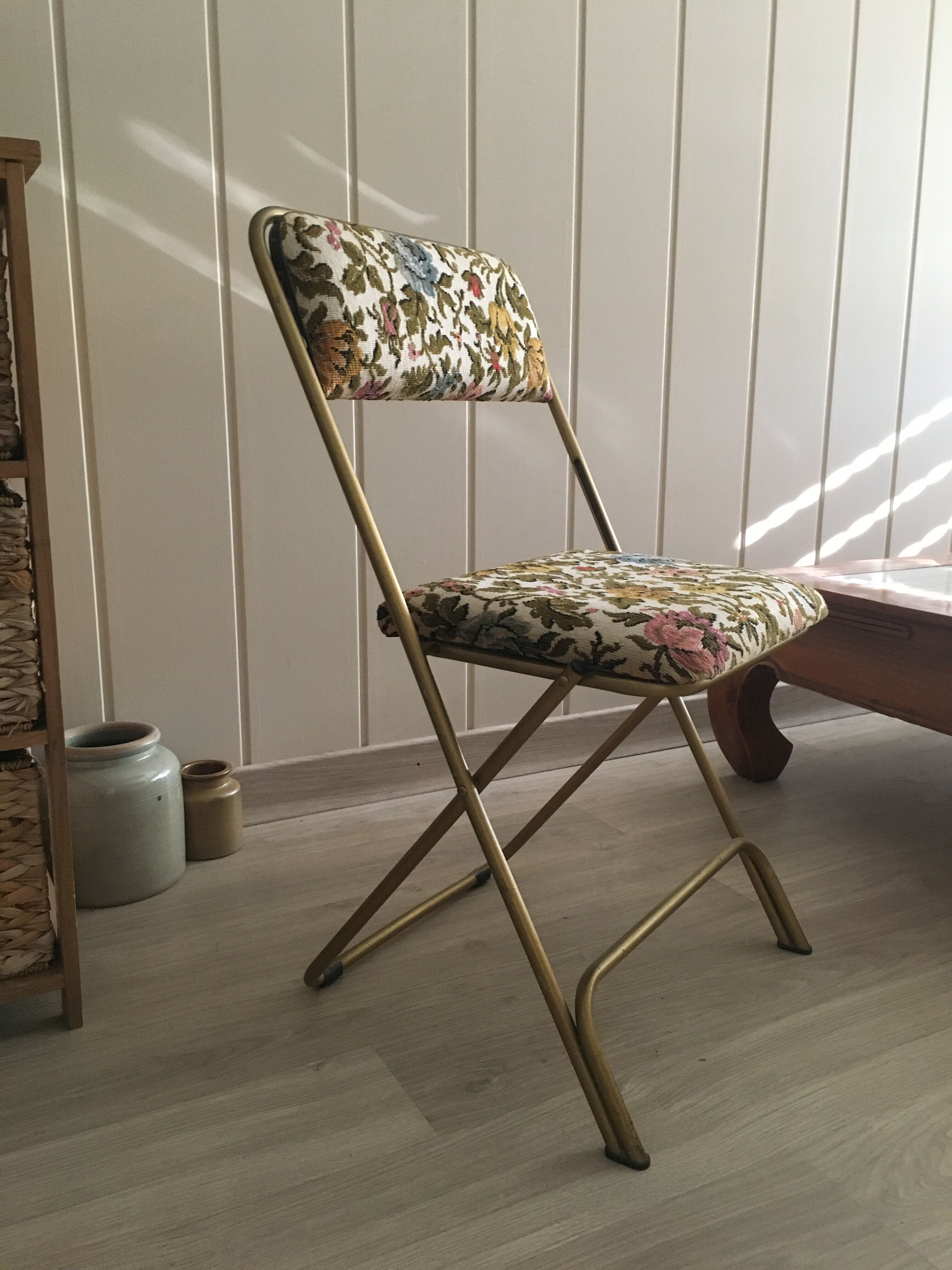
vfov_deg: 61.7
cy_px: 635
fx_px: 1063
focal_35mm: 29
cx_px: 476
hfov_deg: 48.2
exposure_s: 1/17
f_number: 2.2
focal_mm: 4.15
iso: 200
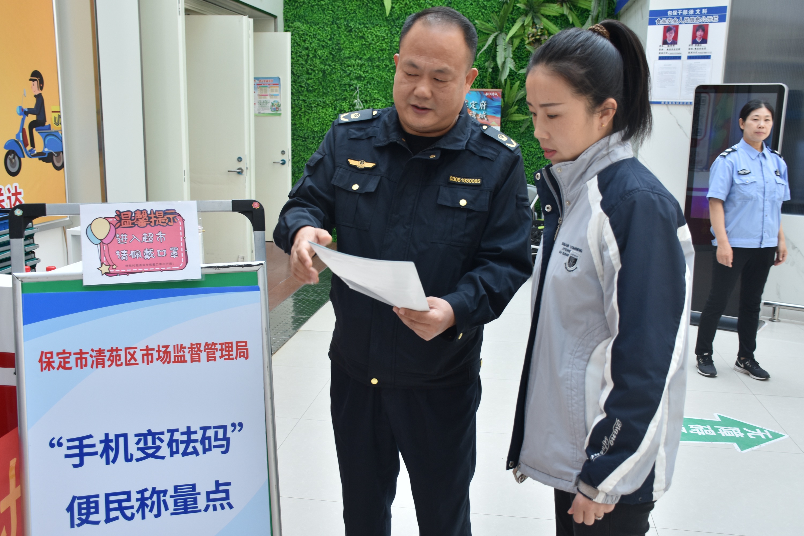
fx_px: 737
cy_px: 268
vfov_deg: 40.0
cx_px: 402
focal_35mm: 33
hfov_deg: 57.2
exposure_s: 1/100
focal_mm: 22
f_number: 4.5
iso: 200
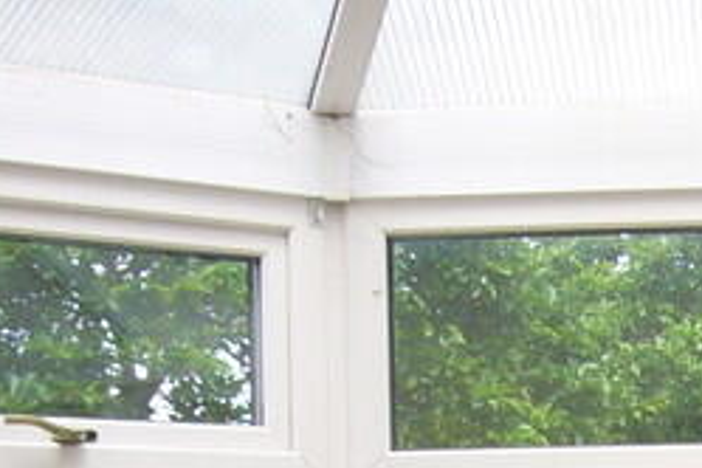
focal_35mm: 120
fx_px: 2340
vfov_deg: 10.7
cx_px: 756
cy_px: 854
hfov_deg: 16.6
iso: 80
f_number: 5.6
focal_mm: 4.6
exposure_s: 1/125
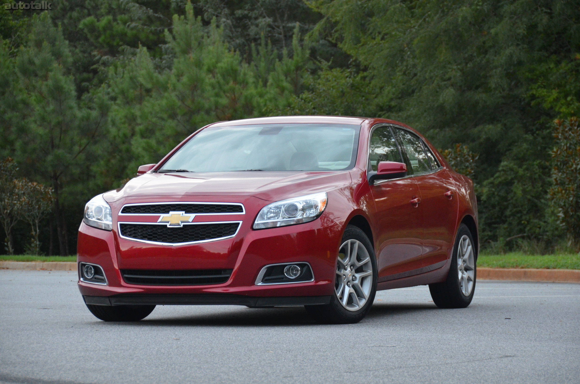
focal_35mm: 142
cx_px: 290
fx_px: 2291
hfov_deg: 14.4
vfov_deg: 9.6
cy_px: 192
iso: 1600
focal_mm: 95
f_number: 5.3
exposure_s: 1/100
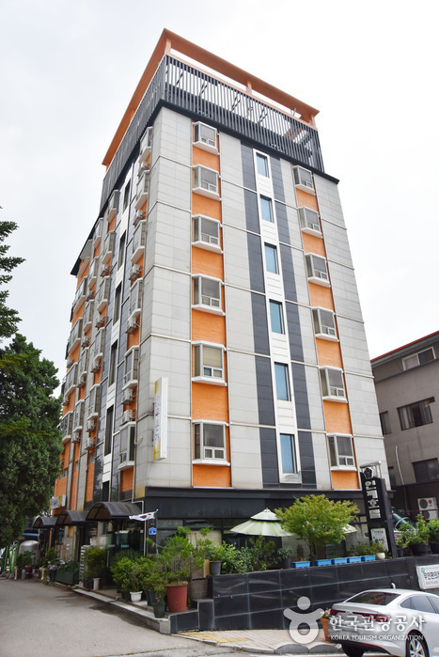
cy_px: 328
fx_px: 438
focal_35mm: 24
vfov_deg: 73.7
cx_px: 220
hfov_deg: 53.2
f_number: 8
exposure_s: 1/2500
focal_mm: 24
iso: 400
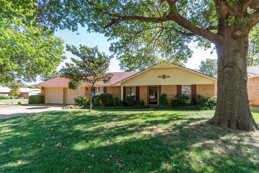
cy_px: 86
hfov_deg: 100.4
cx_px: 130
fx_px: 108
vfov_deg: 77.3
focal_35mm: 15
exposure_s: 1/25
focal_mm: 10
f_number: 8
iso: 100
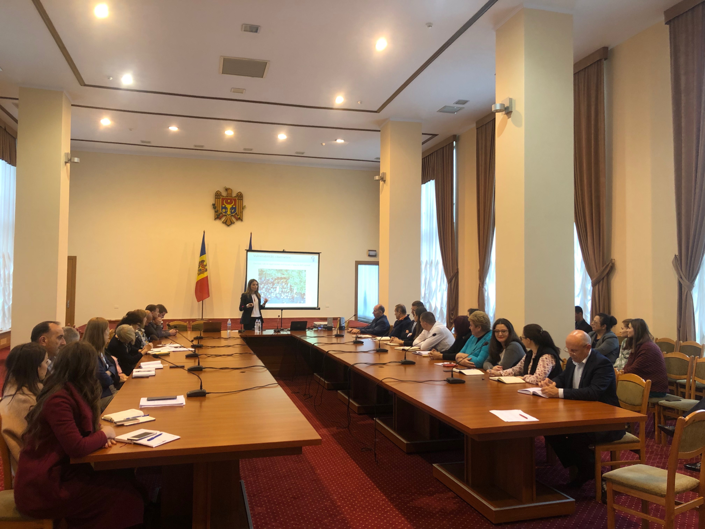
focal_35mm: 28
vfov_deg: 49.7
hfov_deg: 63.4
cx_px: 352
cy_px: 264
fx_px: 570
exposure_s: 1/17
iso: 40
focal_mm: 4
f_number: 1.8
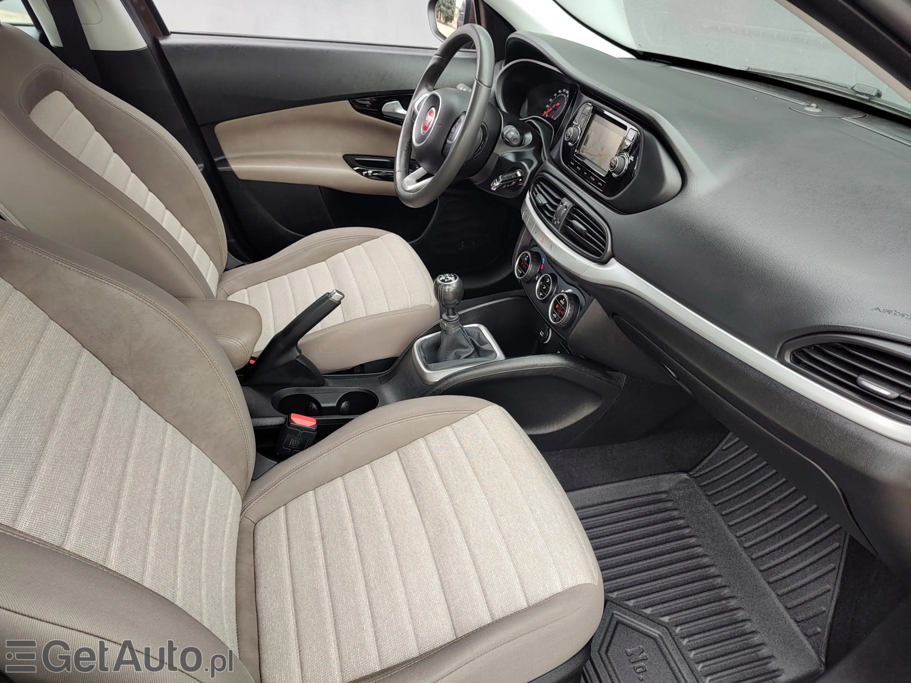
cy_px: 342
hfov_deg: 73.9
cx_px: 456
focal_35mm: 23
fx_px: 605
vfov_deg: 58.9
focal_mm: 5.56
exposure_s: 1/120
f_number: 1.8
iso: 100
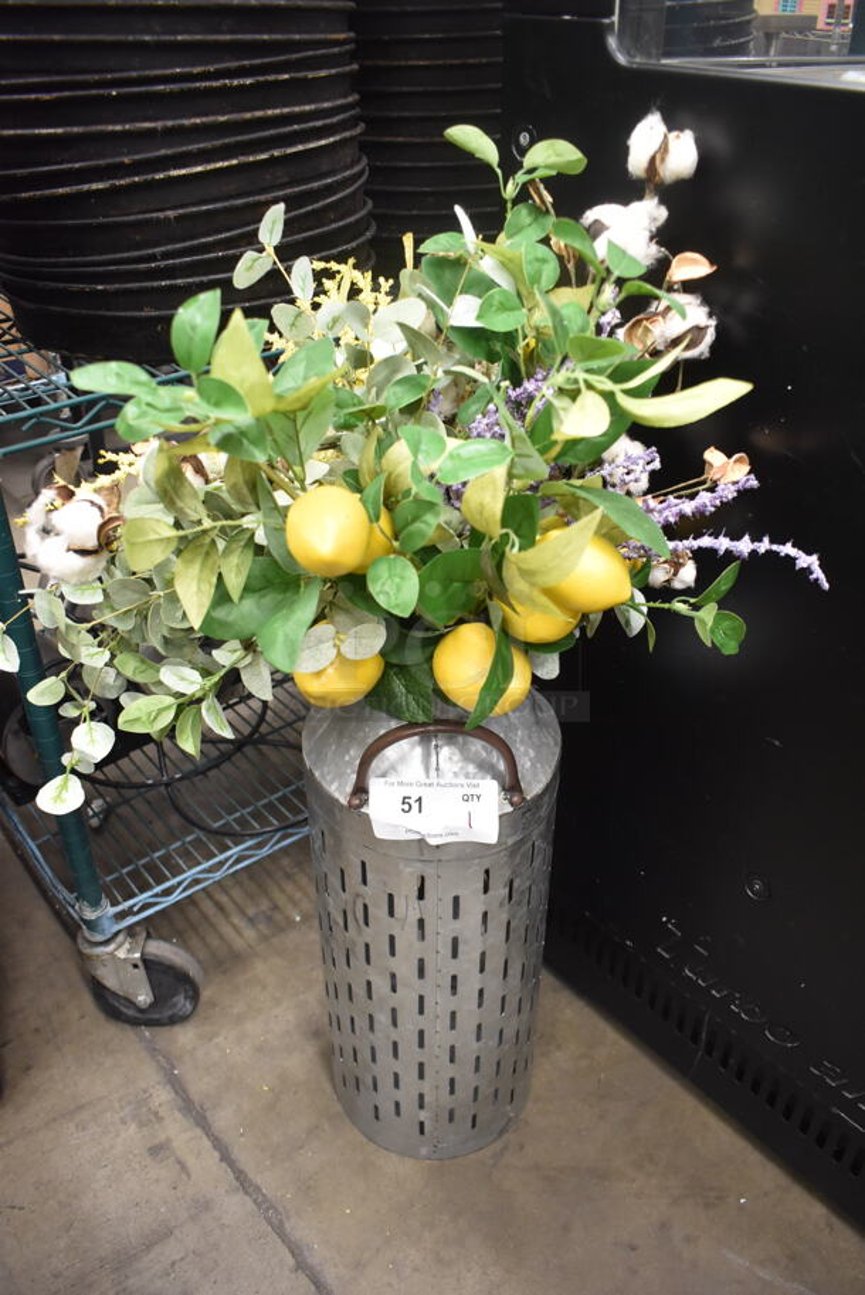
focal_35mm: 27
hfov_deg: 48.0
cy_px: 648
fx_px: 972
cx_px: 432
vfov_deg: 67.3
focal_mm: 18
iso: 1250
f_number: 3.5
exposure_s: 1/30
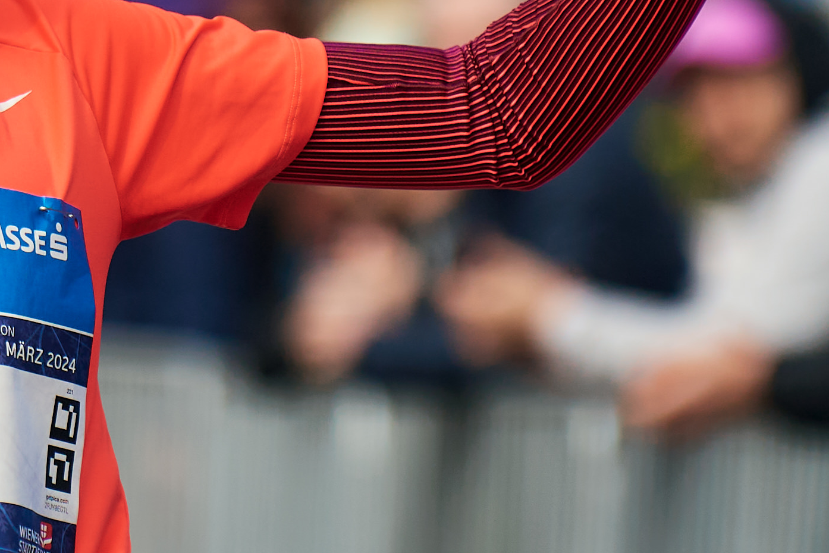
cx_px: -221
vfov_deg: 1.5
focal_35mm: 923
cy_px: 278
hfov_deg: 2.2
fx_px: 21254
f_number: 2.8
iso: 100
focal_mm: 143
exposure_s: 1/2000
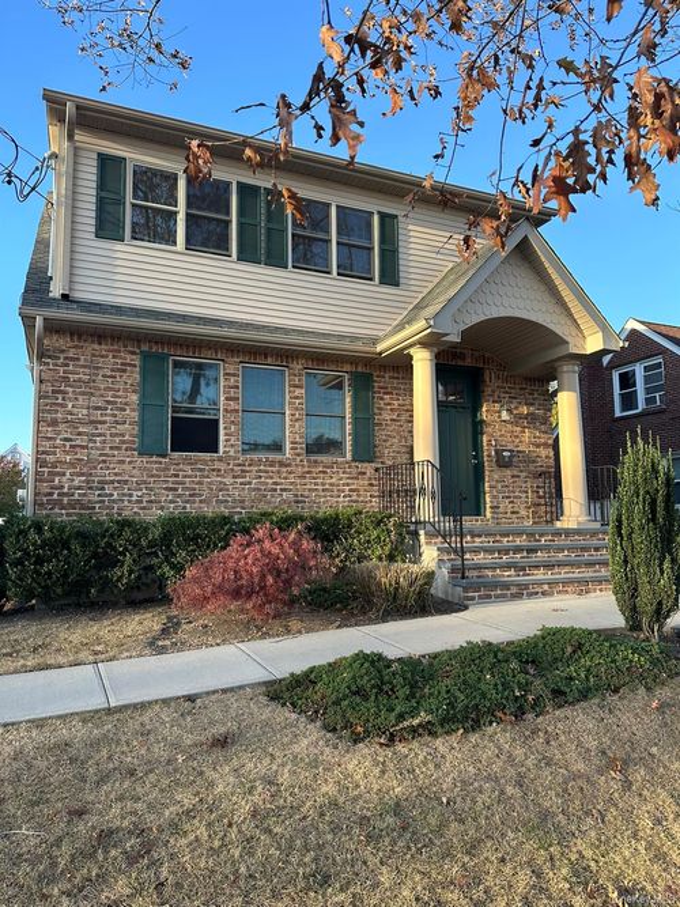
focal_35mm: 24
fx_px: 629
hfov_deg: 56.8
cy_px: 454
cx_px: 340
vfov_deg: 71.6
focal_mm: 6.86
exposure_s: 1/570
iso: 80
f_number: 1.78
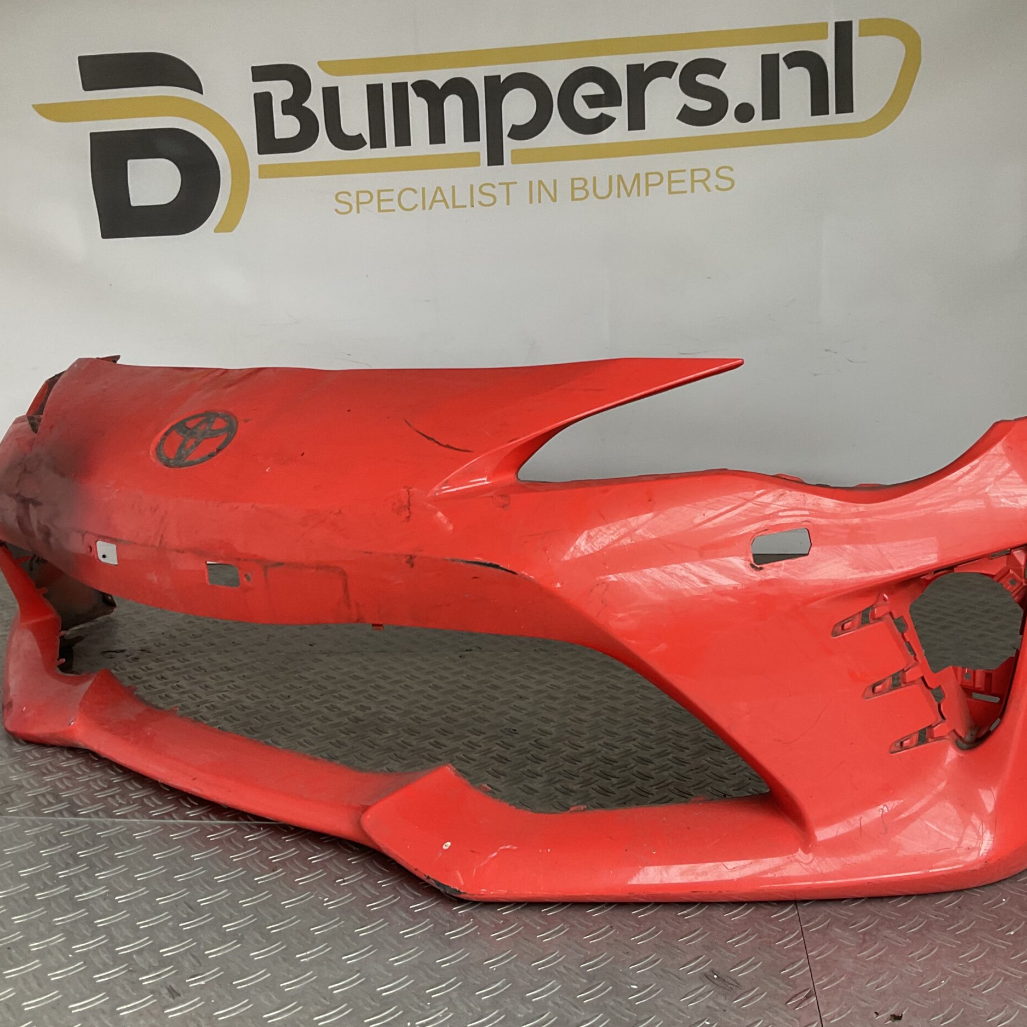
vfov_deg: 47.2
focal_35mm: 35
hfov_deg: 47.2
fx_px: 1175
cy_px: 522
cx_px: 514
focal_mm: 3
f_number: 1.8
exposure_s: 1/50
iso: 50
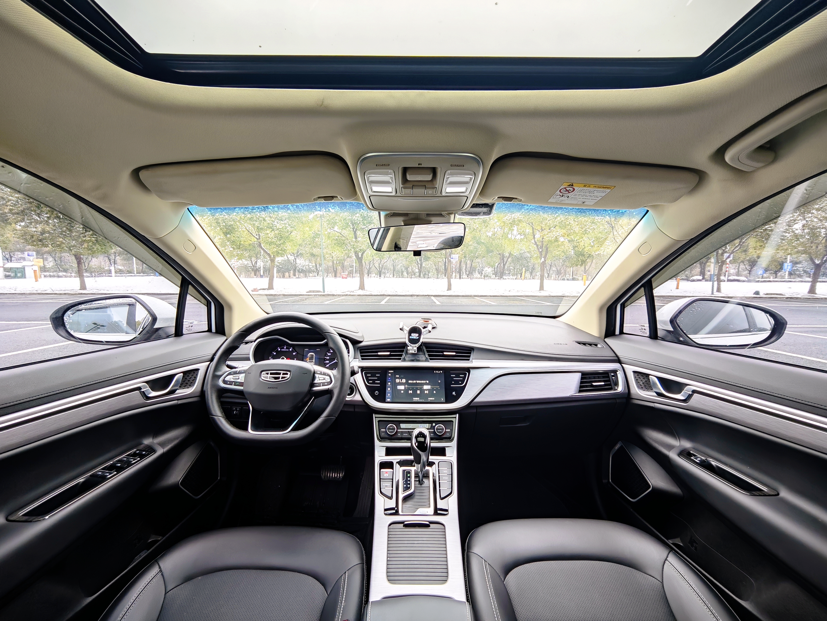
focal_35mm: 14
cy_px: 310
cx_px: 414
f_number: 2.2
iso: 500
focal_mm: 2.16
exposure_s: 1/50
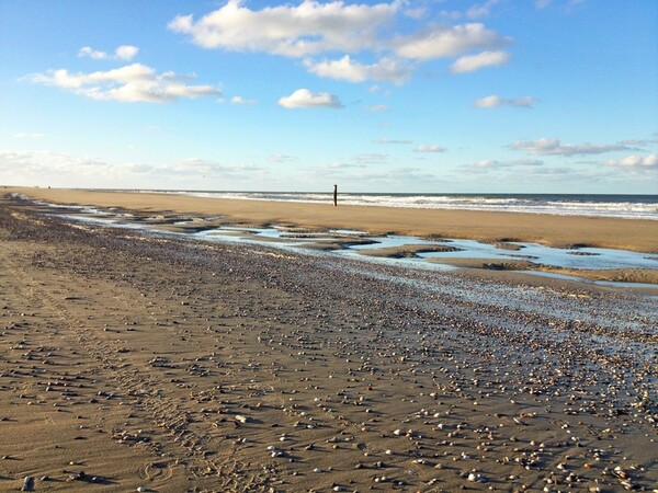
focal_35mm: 35
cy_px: 246
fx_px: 665
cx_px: 329
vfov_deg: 40.7
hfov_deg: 52.6
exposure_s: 1/1200
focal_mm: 4.28
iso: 50
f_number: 2.4
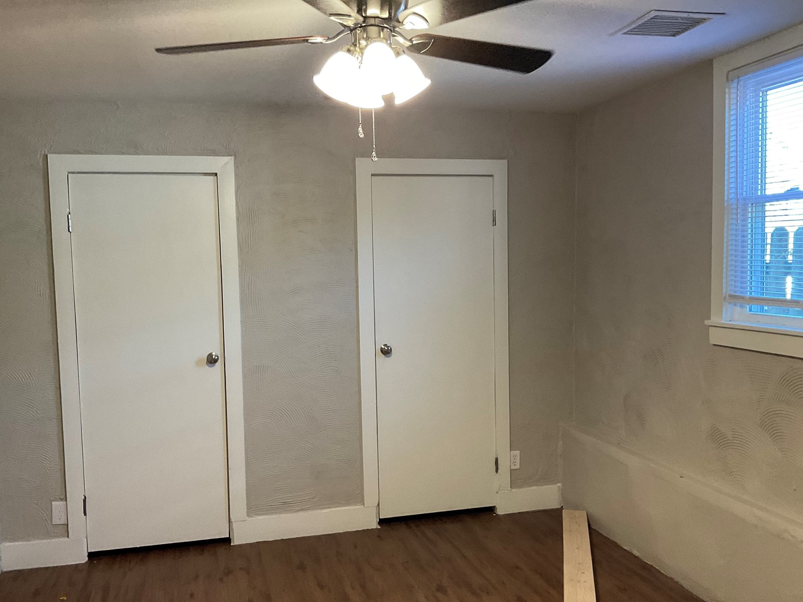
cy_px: 326
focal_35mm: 34
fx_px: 789
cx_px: 402
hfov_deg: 54.0
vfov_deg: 41.7
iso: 160
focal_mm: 3
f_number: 1.8
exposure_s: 1/60
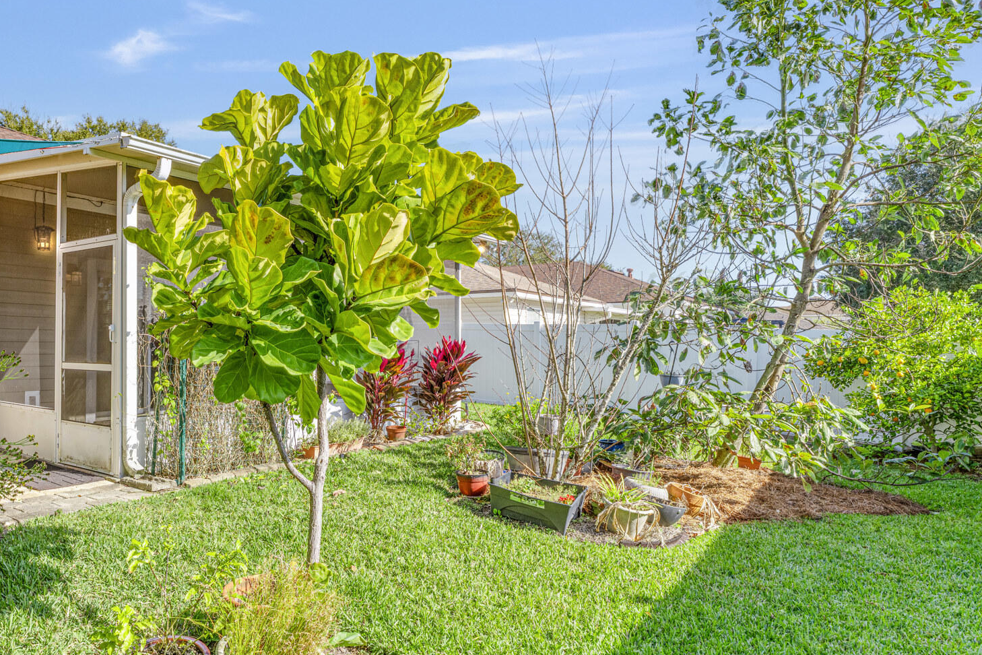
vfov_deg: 53.1
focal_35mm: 24
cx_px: 293
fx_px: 655
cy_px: 343
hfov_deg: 70.6
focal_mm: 14
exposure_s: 1/30
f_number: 9
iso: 250
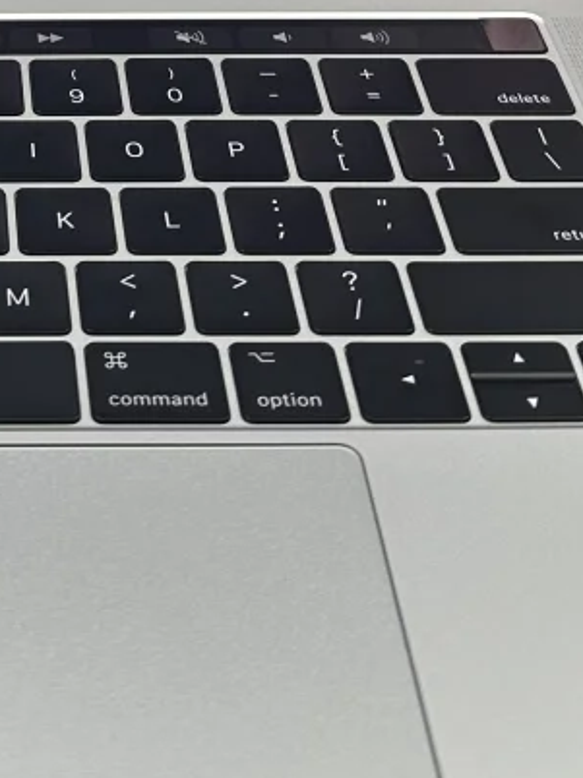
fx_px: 1933
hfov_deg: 16.4
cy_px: -223
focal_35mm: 86
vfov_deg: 20.8
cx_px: -120
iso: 64
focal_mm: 6.86
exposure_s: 1/100
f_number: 1.78
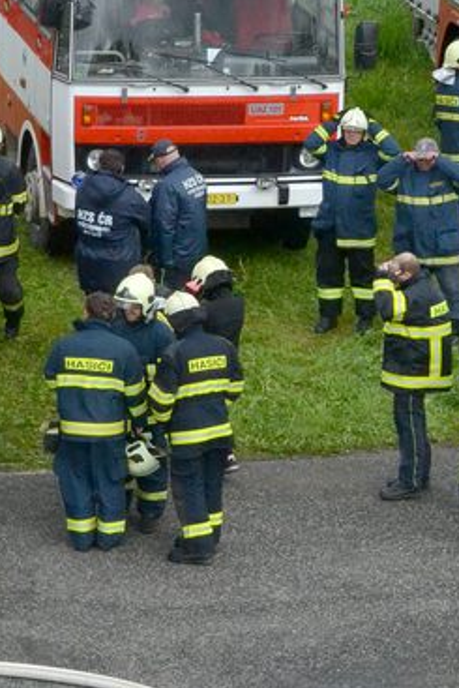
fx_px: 3936
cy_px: 403
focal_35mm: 206
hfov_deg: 6.7
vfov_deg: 10.0
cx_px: 82
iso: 1600
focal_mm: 42
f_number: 13
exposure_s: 1/640
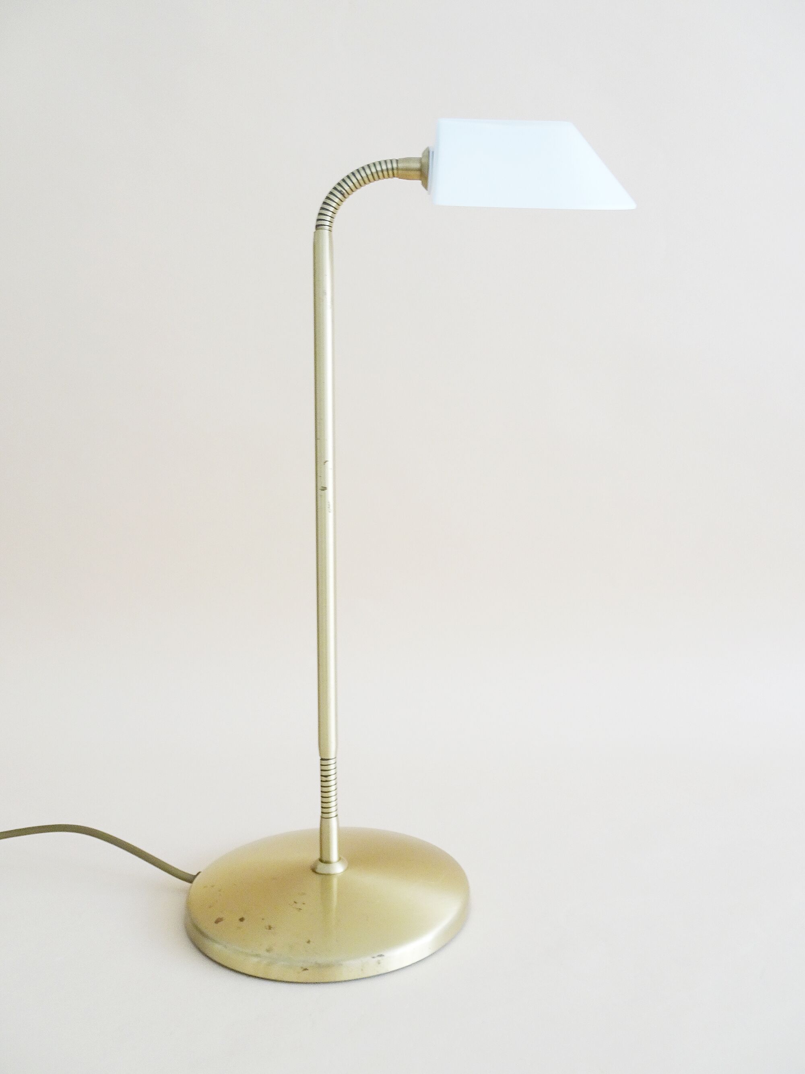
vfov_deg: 71.6
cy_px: 537
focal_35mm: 24
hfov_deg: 56.8
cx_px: 402
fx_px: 744
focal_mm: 4.1
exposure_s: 1/30
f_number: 3.5
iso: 80
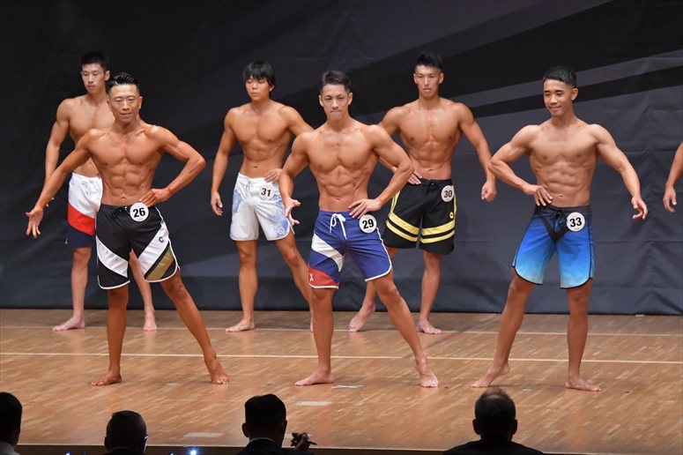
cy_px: 228
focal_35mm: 217
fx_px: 4115
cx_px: 342
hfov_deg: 9.5
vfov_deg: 6.3
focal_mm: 145
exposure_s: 1/400
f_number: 5.6
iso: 6400
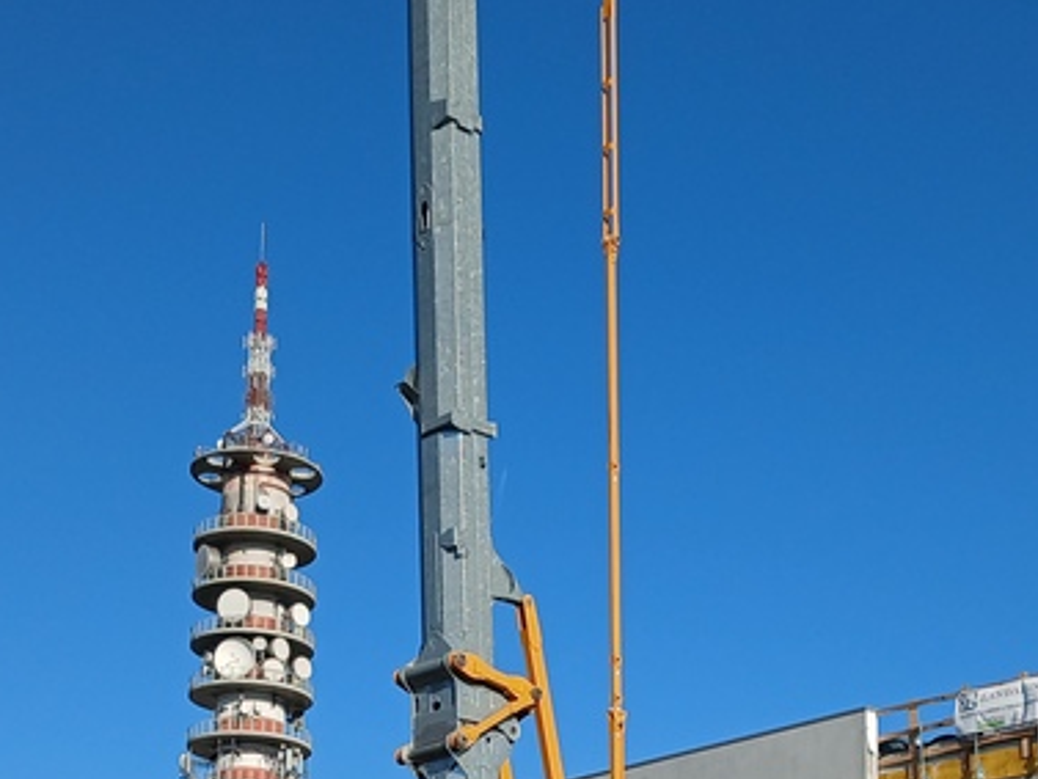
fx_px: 2190
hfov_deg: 26.6
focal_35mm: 73
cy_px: 899
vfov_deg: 19.2
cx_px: 581
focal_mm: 3.98
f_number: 1.8
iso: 20
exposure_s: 1/805
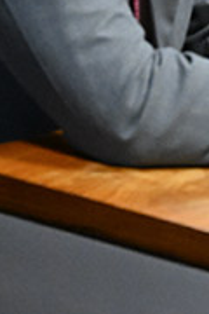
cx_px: 540
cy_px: -181
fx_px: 2908
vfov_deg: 6.1
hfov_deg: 4.0
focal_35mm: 334
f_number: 7.1
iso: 6400
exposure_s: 1/100
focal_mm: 70
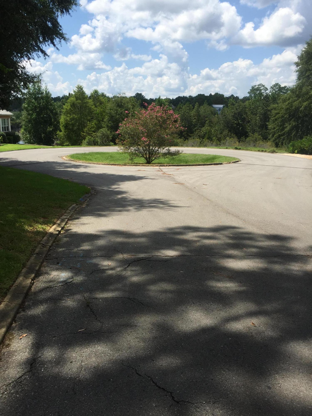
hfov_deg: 48.2
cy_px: 208
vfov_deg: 61.7
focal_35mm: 29
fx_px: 349
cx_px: 156
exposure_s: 1/2326
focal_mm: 4.15
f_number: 2.2
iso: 32
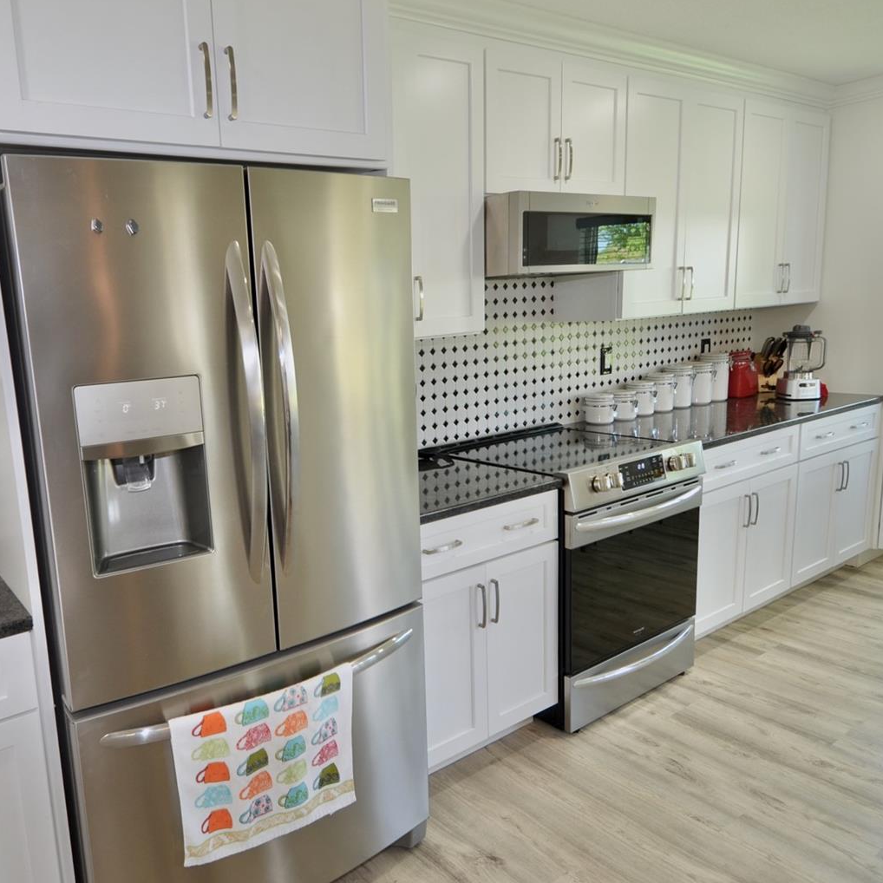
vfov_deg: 65.0
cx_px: 288
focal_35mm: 24
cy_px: 440
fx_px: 693
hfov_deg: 63.2
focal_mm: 12
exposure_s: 1/60
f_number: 4
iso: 200
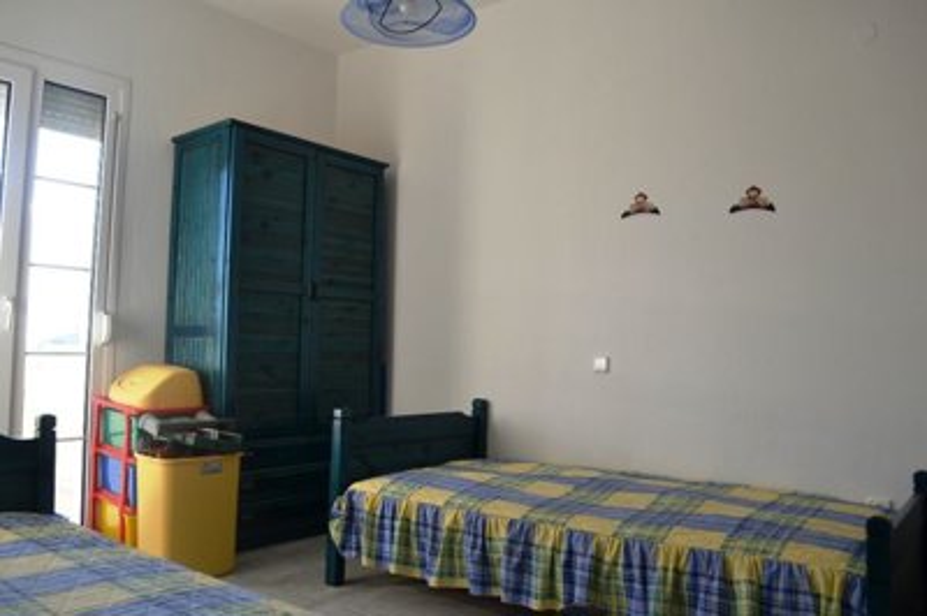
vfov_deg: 47.9
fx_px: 695
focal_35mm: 27
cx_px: 464
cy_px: 308
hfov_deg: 67.4
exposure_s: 1/125
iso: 280
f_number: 5.6
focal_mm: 18
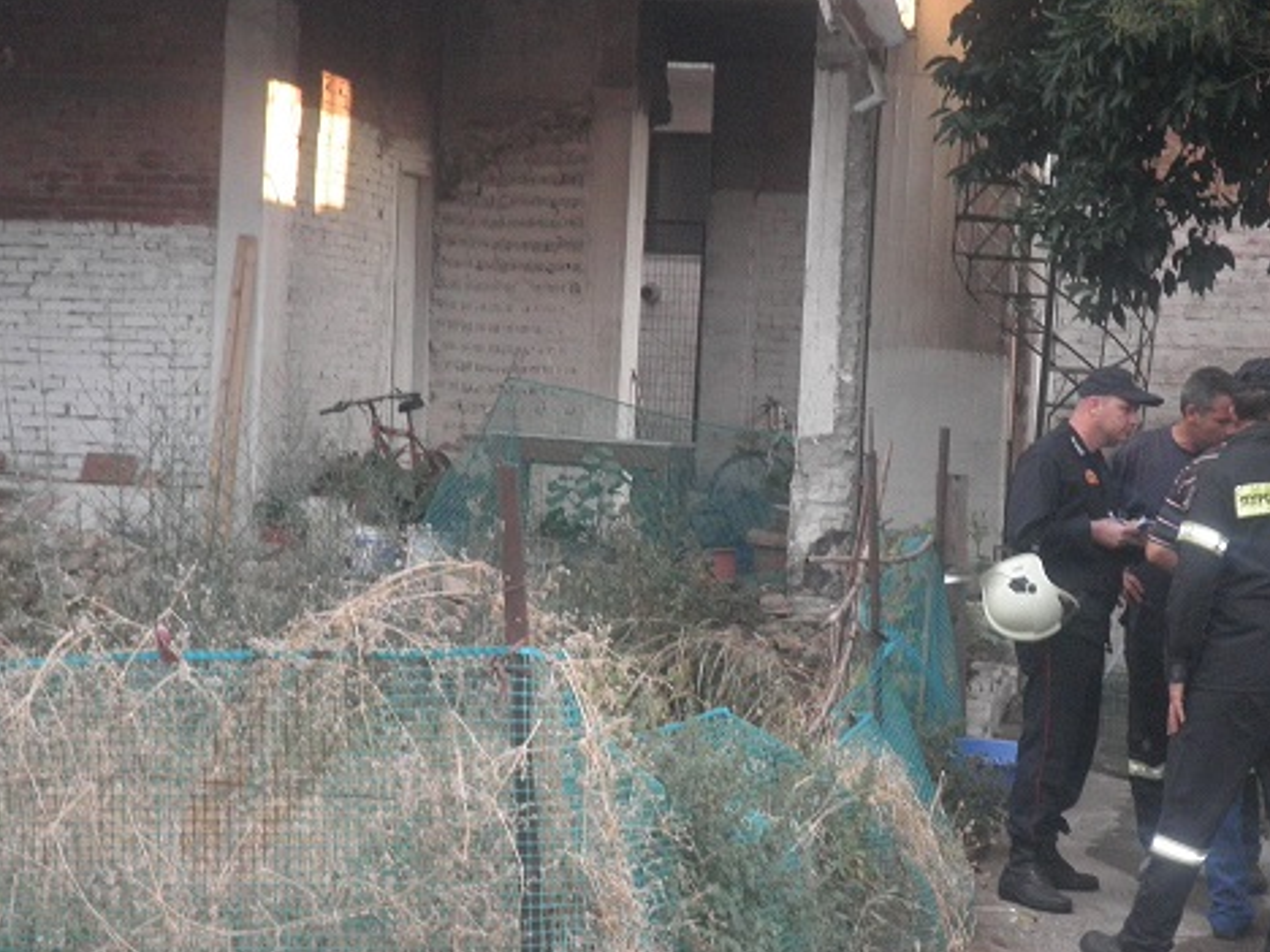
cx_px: 898
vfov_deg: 19.1
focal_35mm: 77
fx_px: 2825
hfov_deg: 25.1
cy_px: 456
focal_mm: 9.6
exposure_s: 1/80
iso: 250
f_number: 4.8
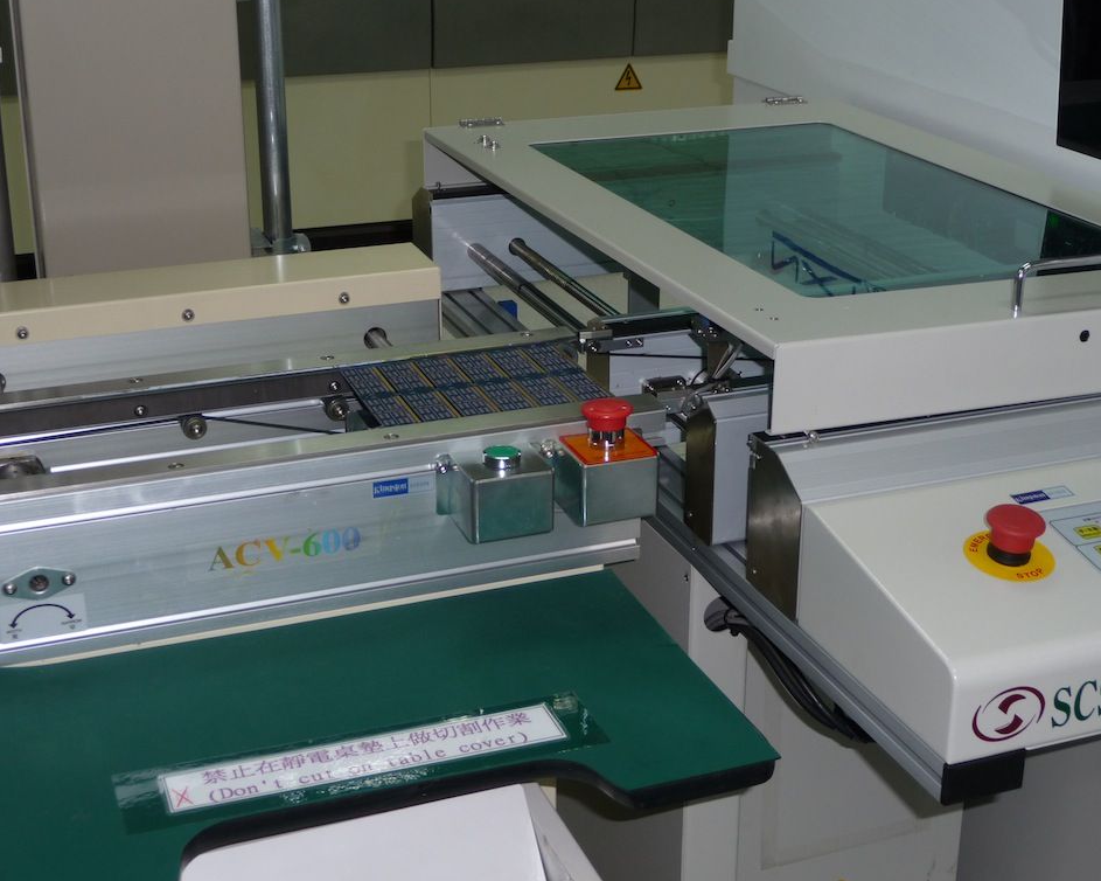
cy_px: 433
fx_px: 1727
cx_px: 559
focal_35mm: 53
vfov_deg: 28.6
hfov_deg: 35.4
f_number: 4.2
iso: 100
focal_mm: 8.5
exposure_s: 1/30
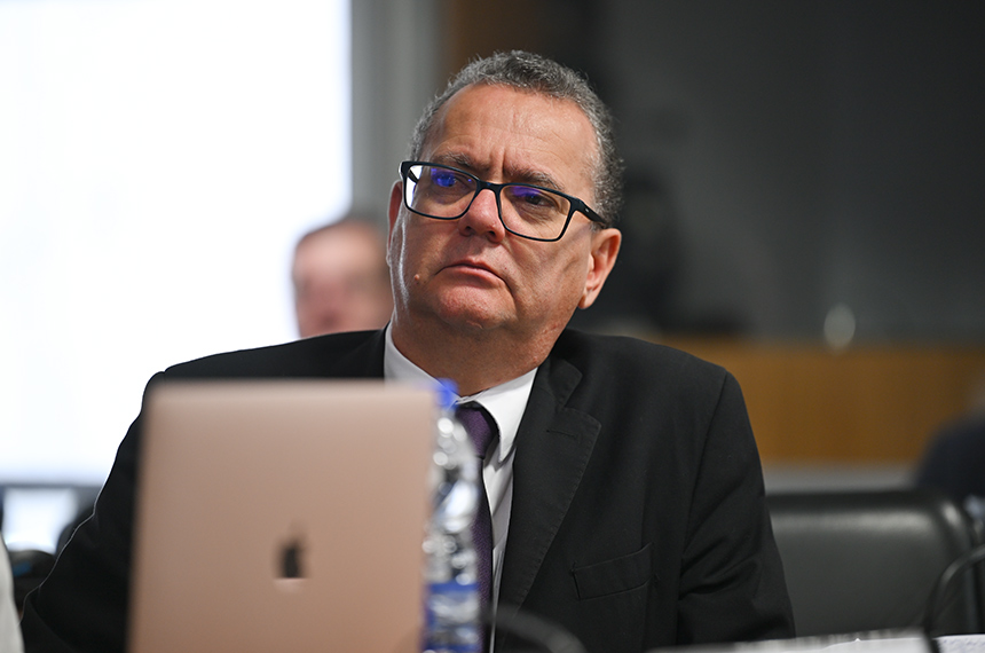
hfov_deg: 10.3
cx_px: 492
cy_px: 326
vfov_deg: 6.8
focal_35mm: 200
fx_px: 5462
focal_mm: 200
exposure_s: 1/60
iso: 400
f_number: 2.8
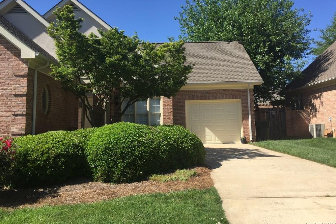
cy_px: 98
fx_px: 289
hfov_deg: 60.3
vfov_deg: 42.2
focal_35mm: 31
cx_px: 171
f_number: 2.2
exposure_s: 1/1464
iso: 32
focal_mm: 4.15
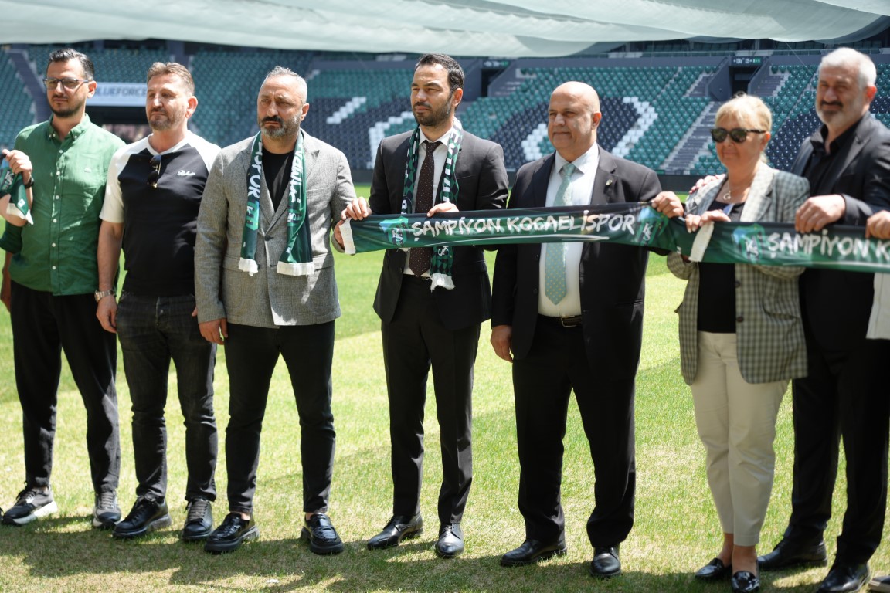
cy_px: 296
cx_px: 445
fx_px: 1508
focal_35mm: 61
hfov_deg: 32.9
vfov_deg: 22.3
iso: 100
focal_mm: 61
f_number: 4
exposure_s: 1/160
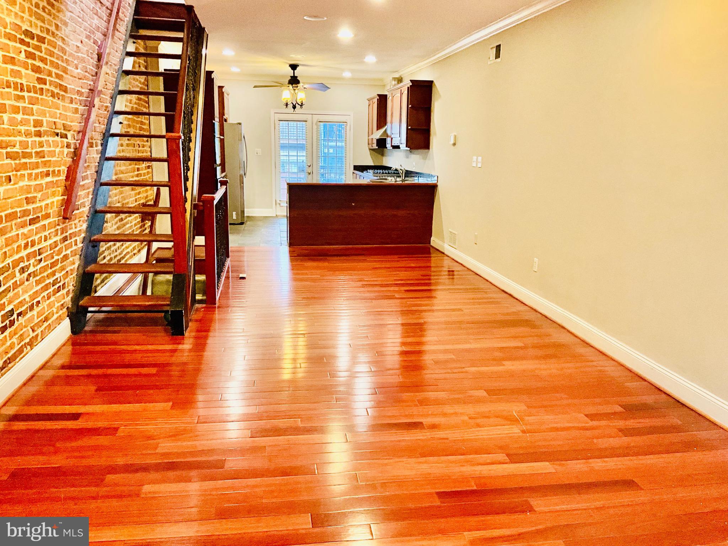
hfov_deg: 61.7
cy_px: 273
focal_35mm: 29
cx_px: 364
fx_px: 610
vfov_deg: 48.2
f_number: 1.8
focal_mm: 3
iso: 250
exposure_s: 1/60
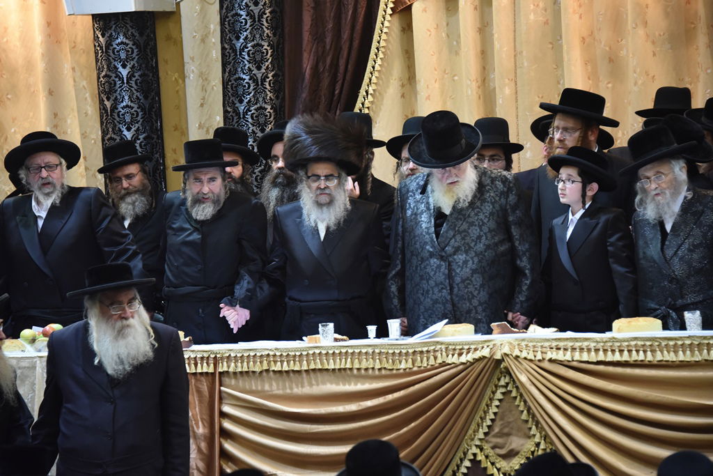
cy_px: 238
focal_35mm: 135
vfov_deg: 10.2
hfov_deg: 15.2
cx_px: 356
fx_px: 2674
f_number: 5.6
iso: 4000
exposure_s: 1/100
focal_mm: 135
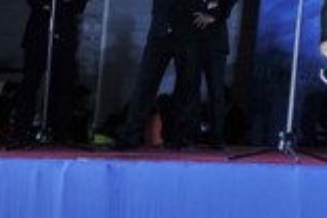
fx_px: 1508
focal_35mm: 166
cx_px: 478
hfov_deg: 11.9
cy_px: -88
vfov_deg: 8.1
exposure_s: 1/60
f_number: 5
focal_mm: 52
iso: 250
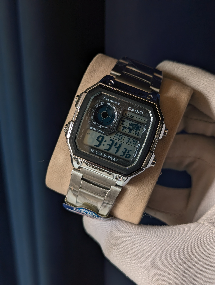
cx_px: 108
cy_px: 142
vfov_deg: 39.6
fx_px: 397
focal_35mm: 48
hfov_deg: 30.3
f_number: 1.85
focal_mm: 6.81
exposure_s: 1/150
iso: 47
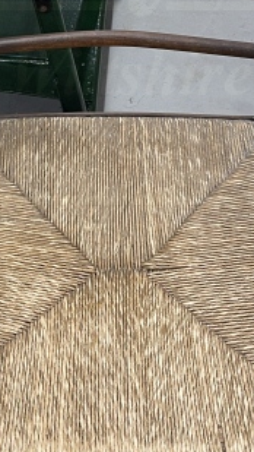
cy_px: 26
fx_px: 885
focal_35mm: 74
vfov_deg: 27.3
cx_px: 40
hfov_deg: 16.2
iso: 80
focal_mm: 5.1
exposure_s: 1/50
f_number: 1.6
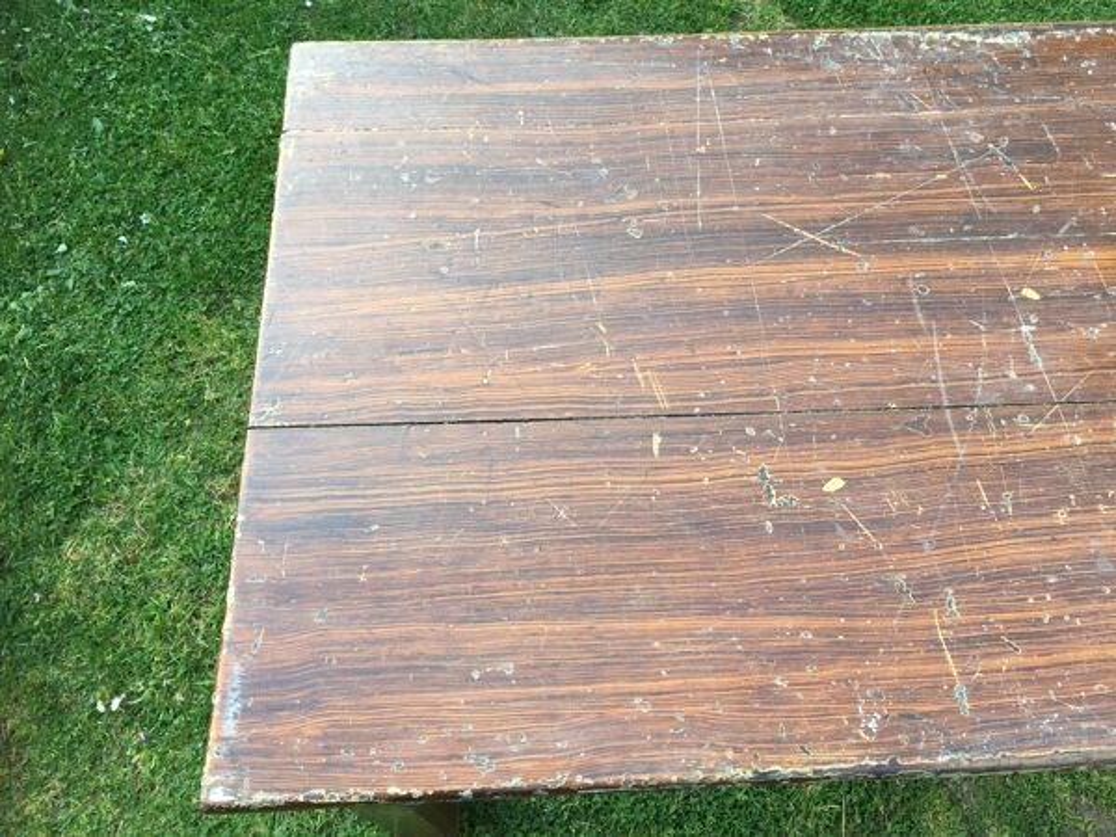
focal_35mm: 29
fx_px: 935
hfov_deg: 61.7
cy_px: 418
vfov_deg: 48.2
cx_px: 558
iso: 32
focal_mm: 4.15
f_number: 2.2
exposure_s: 1/111
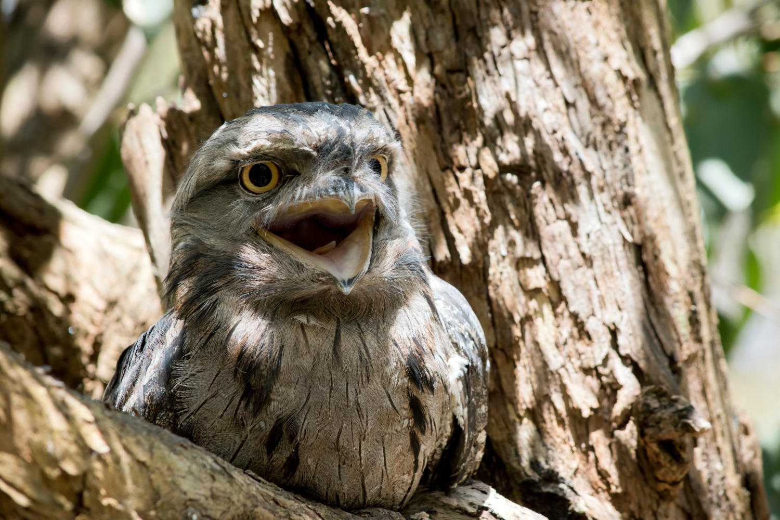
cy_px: 260
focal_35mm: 195
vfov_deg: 7.0
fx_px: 4225
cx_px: 390
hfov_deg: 10.5
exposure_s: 1/250
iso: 320
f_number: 8
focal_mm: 130
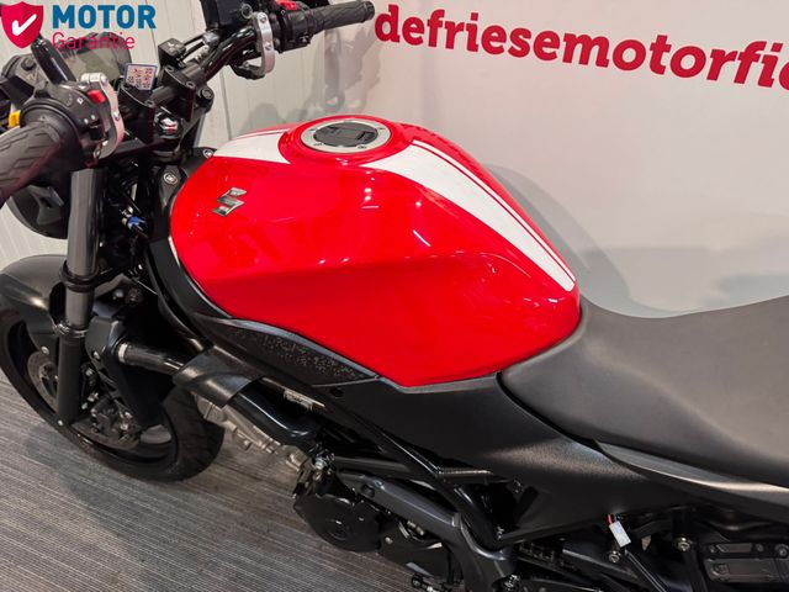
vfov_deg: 56.8
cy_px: 296
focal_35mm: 24
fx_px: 547
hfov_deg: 71.6
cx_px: 394
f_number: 1.78
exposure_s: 1/50
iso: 500
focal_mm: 6.76
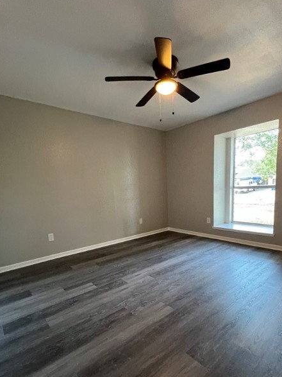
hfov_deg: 74.7
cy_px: 218
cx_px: 148
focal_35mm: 17
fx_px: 185
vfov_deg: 90.3
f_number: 1.8
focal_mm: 1.57
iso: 400
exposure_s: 1/60
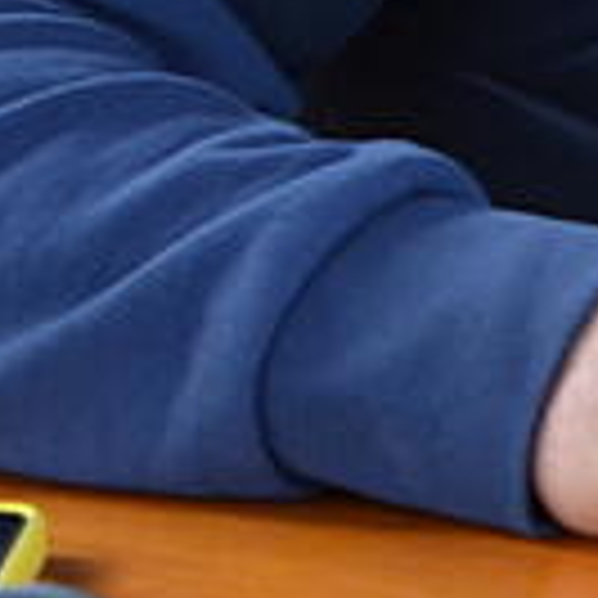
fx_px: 4202
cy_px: -295
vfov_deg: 8.0
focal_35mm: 215
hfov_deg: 7.1
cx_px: 1949
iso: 200
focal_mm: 24
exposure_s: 1/125
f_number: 5.6
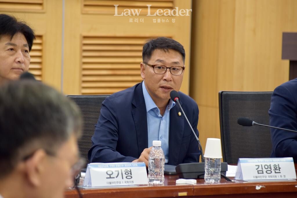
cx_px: 148
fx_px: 1795
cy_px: 99
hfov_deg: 9.5
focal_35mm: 218
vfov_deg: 6.3
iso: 400
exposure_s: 1/100
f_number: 6
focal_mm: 145
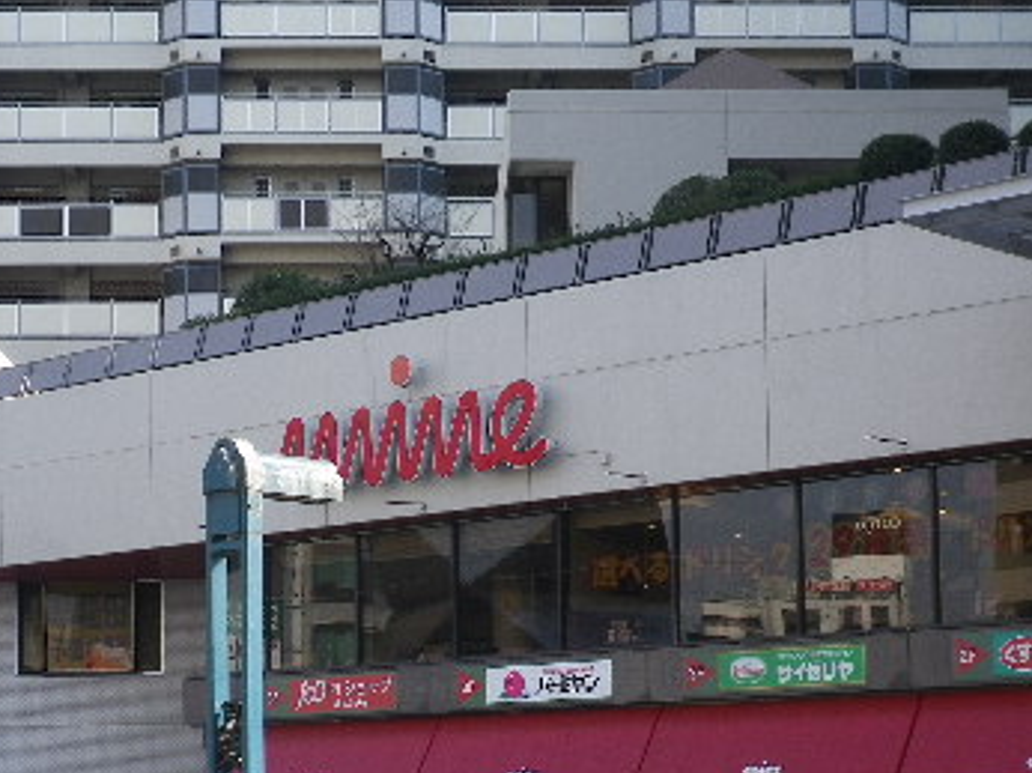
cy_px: 639
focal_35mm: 87
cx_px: 573
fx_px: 2592
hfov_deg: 22.5
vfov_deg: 16.8
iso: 80
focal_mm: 8.46
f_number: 4.6
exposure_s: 1/200
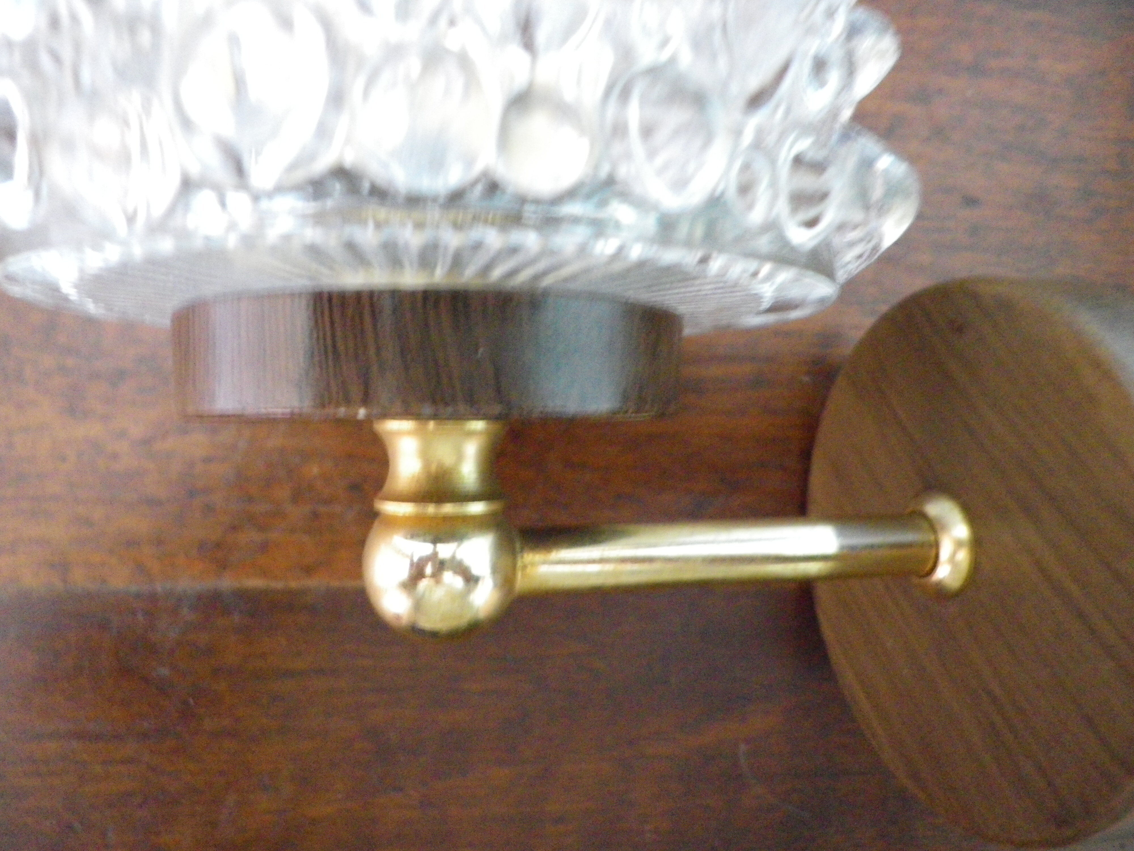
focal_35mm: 28
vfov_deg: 49.7
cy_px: 426
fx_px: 917
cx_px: 567
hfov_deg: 63.4
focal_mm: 4.9
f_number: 2.6
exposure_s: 1/4
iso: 800
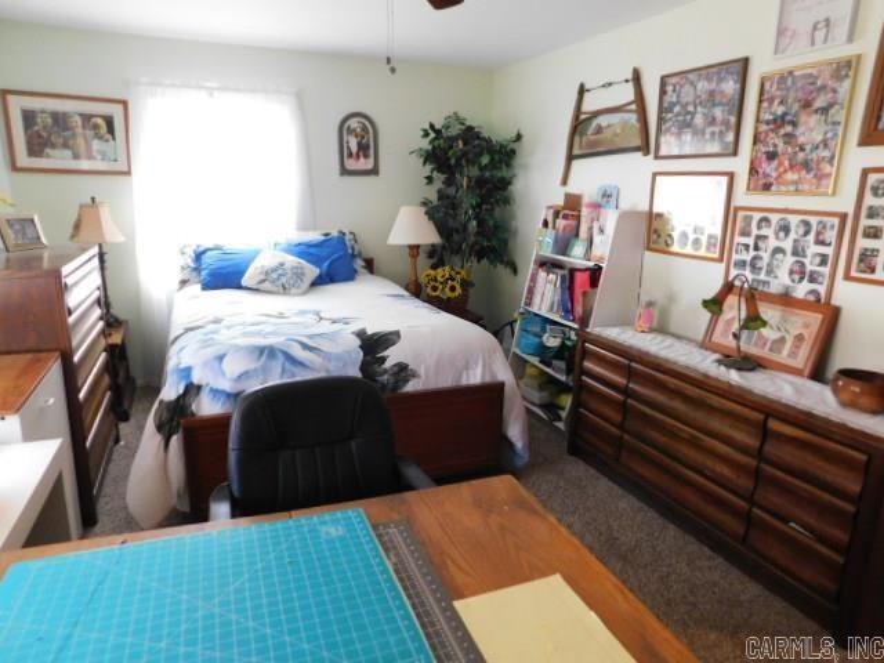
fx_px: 587
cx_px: 442
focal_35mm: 23
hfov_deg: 73.9
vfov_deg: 58.9
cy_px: 332
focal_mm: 4
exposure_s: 1/25
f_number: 3
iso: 400
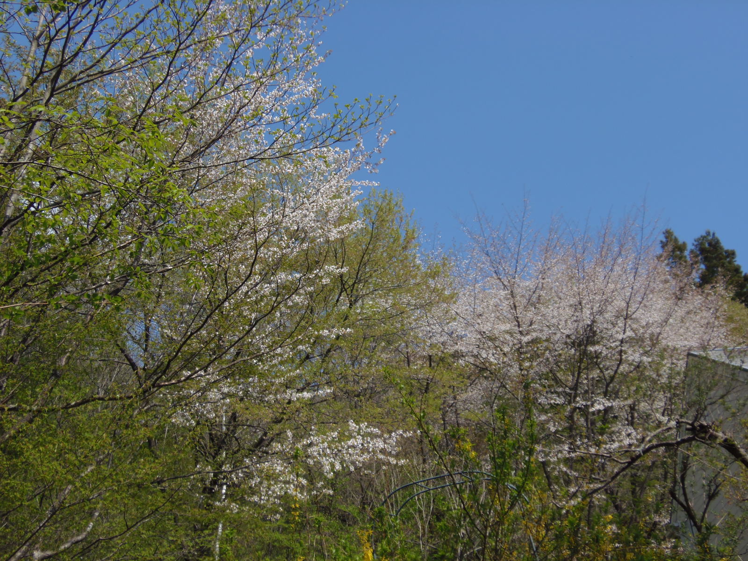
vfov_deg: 29.7
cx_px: 374
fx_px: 1059
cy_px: 280
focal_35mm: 49
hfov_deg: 38.9
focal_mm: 9.1
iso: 64
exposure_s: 1/800
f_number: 3.8
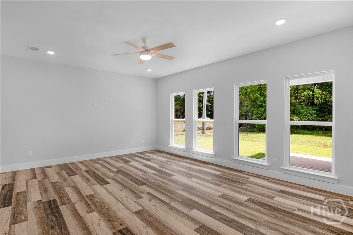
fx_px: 162
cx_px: 176
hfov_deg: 95.0
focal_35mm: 16
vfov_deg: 72.0
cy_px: 118
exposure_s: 1/10
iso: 100
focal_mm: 11
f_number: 7.1
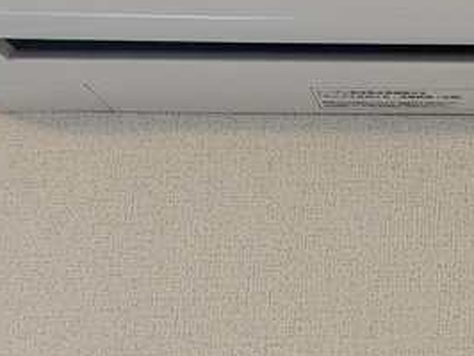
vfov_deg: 16.1
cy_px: -7
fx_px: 1233
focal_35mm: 90
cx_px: 578
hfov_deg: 20.3
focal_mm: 5.43
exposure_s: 1/120
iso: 58
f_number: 1.89
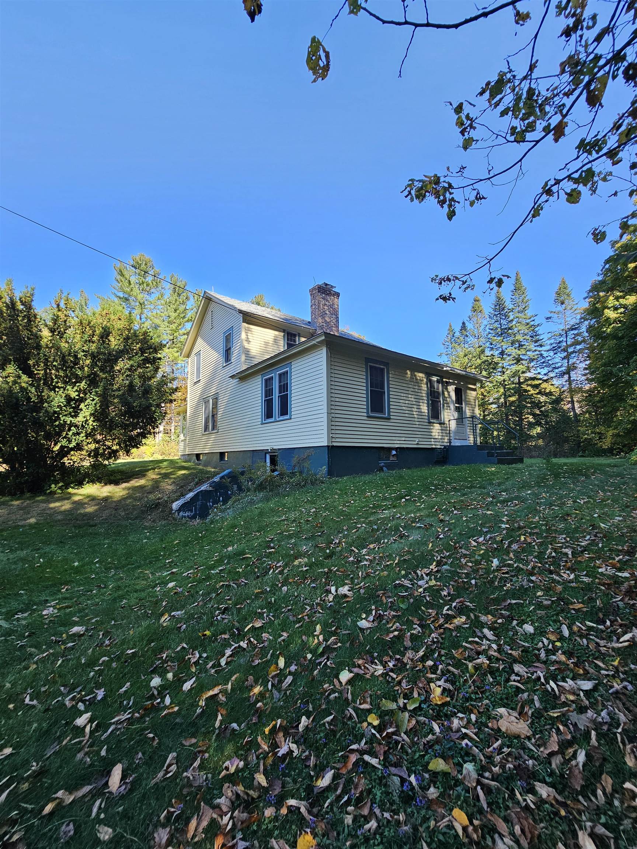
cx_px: 318
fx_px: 319
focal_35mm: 13
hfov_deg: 89.9
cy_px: 424
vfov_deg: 106.2
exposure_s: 1/290
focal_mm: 2.2
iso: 50
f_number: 2.2
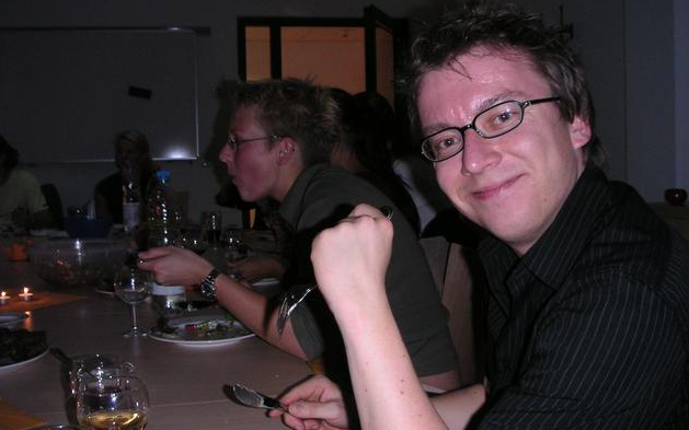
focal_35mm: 41
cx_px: 349
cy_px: 178
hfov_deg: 48.2
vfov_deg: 31.2
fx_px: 770
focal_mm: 6
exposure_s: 1/45
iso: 160
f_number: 2.8
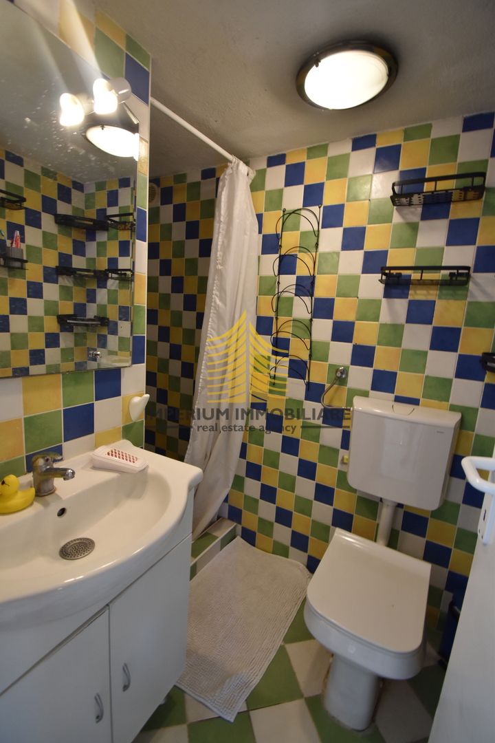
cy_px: 372
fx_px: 309
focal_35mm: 15
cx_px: 248
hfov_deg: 77.3
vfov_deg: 100.4
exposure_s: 1/30
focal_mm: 10
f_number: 4.5
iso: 500
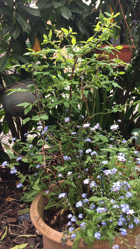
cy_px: 125
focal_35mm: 32
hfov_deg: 36.5
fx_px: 211
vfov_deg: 61.0
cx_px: 87
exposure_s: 1/100
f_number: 2.2
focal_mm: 4.2
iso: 32
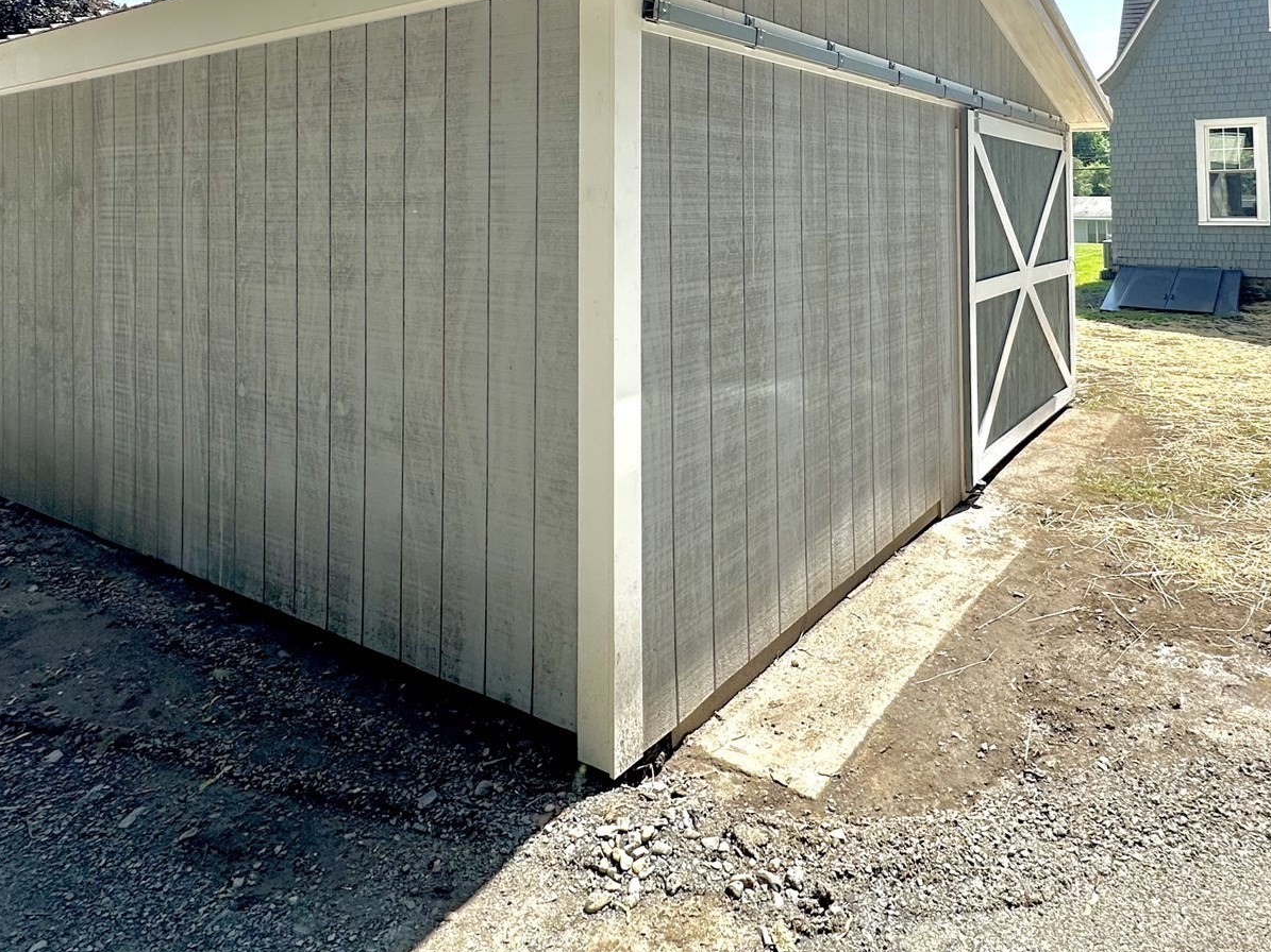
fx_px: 881
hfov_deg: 70.4
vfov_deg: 52.2
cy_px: 157
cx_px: 798
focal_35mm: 24
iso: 50
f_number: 2.2
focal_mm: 2.22
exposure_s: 1/1335
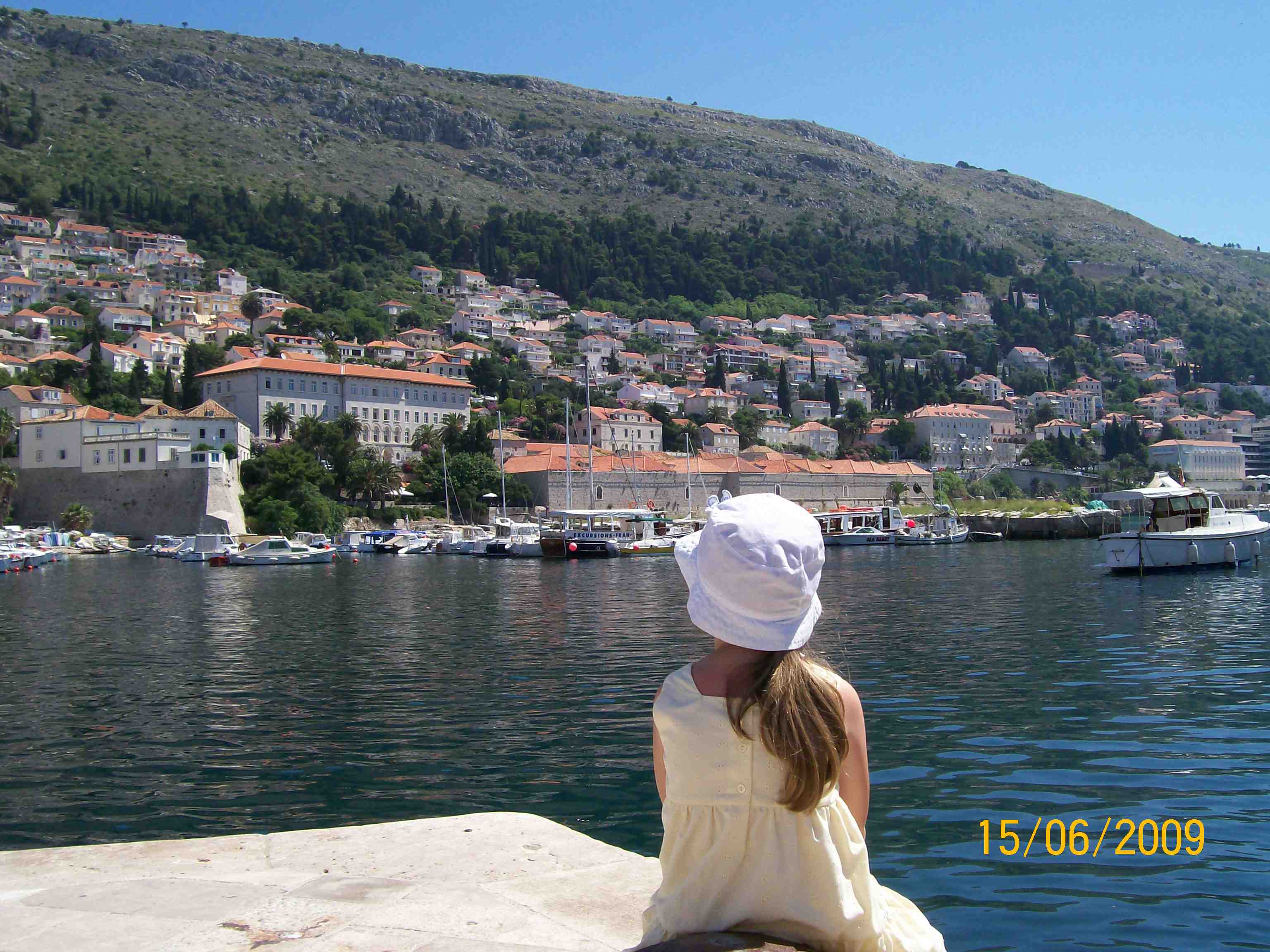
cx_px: 635
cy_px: 476
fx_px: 1321
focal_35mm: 36
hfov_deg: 51.4
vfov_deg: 39.7
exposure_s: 1/646
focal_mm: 6
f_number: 4.8
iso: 80
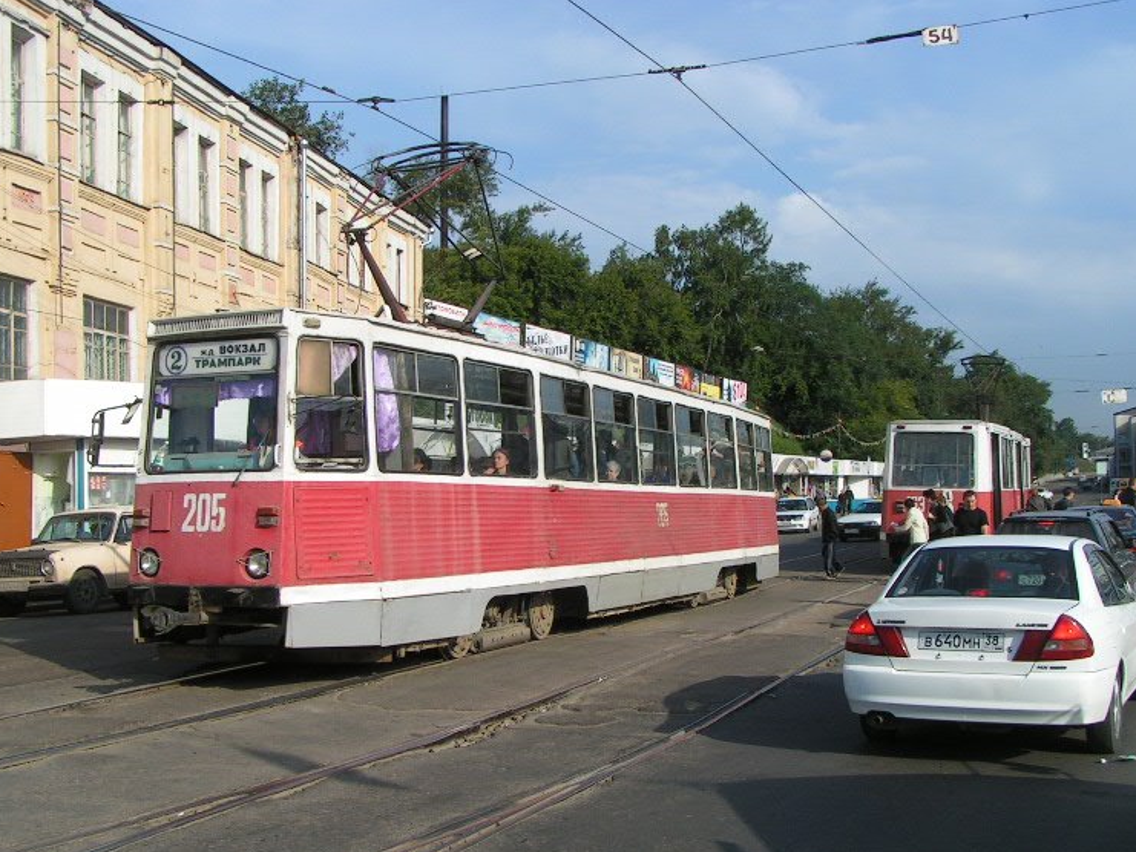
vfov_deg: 35.1
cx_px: 540
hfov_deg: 45.8
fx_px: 1346
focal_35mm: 41
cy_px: 447
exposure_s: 1/400
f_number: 5.6
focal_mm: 5.8
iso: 50
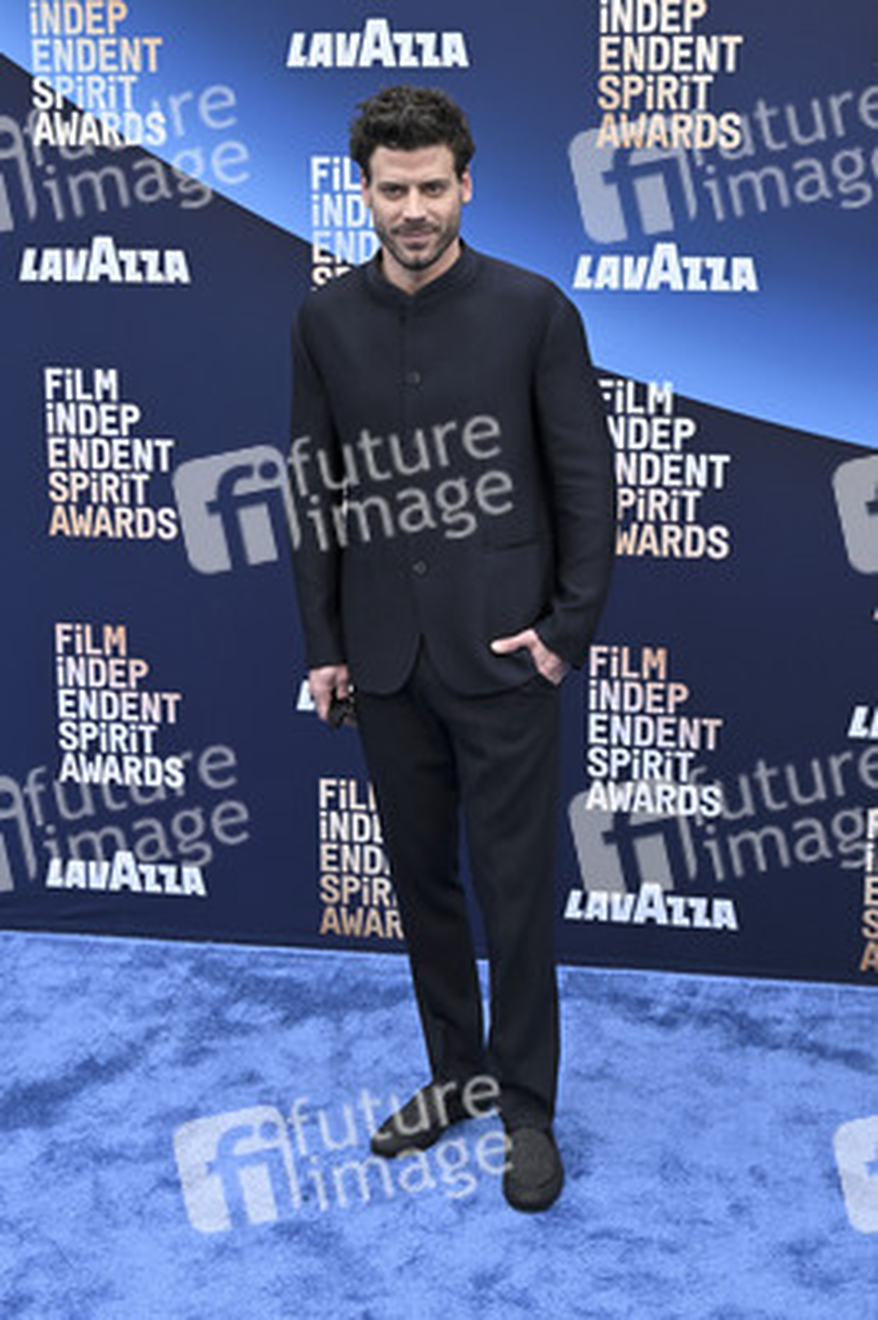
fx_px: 1869
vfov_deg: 38.9
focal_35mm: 51
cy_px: 660
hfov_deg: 26.4
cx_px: 439
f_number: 6.3
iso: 500
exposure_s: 1/400
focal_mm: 51
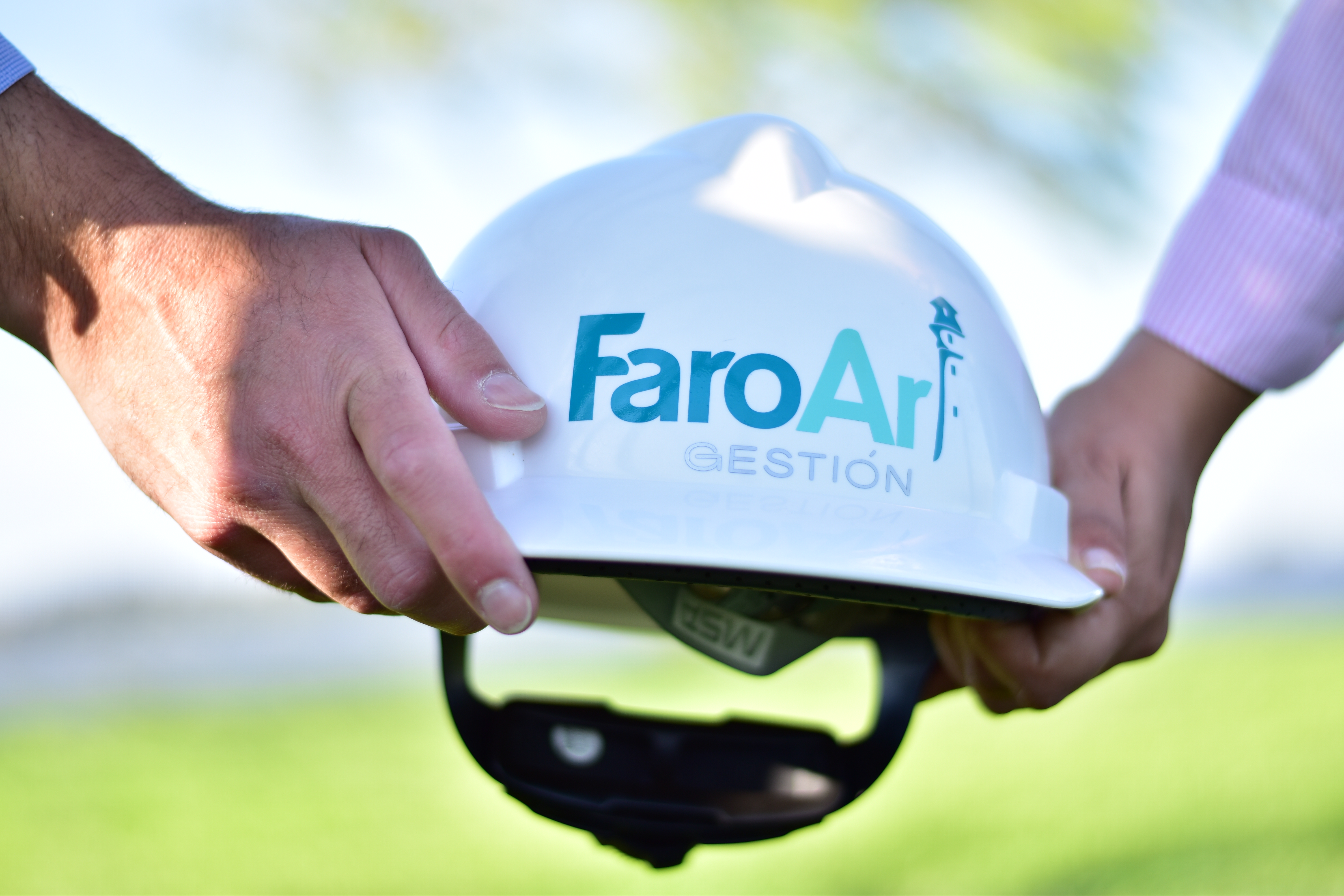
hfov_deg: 27.0
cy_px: 448
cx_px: 672
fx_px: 2800
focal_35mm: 75
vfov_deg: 18.2
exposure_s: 1/1000
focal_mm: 50
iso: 100
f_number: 1.8
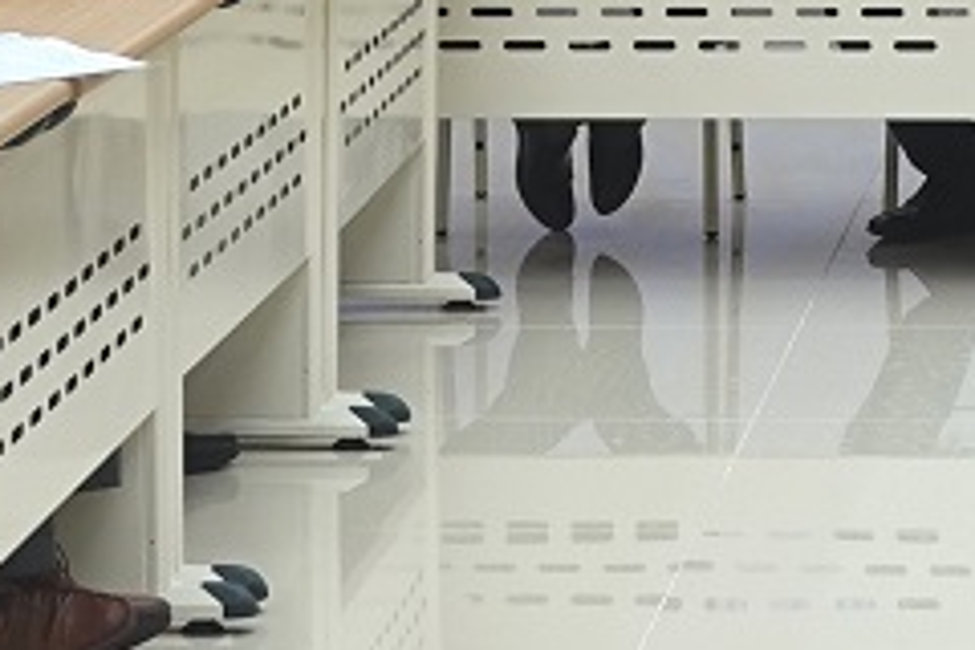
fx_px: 6256
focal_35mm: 231
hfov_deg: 8.9
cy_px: -488
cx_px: 845
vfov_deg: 5.8
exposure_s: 1/40
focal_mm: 13.7
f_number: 3.2
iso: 100
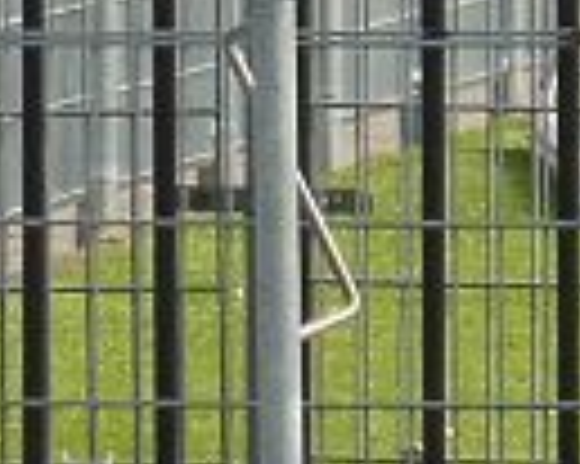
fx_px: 23431
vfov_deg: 1.1
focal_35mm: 1366
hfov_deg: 1.4
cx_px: -513
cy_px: -374
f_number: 7.1
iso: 100
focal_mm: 31.3
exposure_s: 1/125
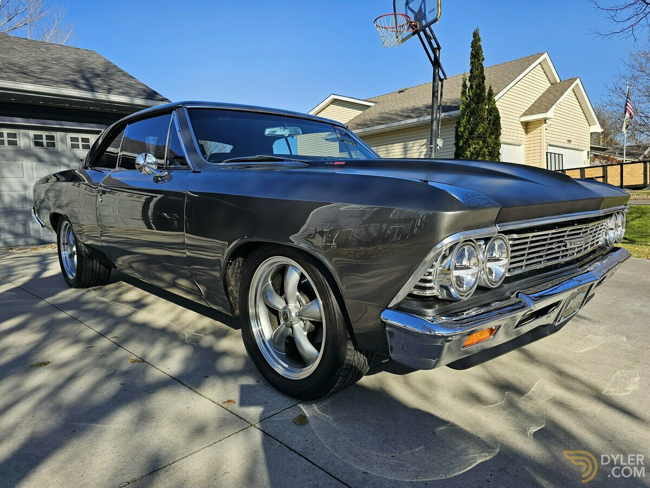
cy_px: 244
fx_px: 432
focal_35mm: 23
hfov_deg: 73.9
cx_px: 325
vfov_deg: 58.9
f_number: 1.7
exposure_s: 1/1016
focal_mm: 6.3
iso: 25
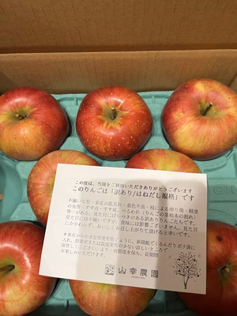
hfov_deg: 53.1
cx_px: 118
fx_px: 237
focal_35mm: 26
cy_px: 158
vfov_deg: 67.3
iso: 160
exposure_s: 1/60
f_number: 1.6
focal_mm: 5.1
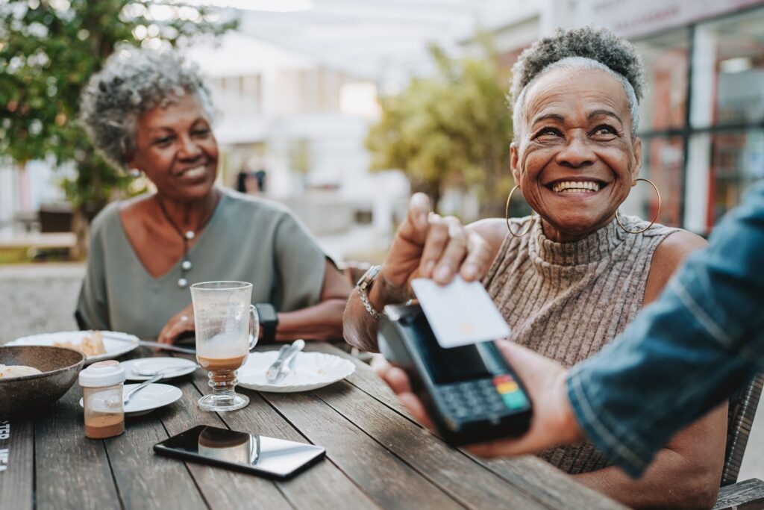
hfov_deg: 54.4
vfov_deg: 37.9
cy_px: 255
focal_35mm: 35
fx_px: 743
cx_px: 382
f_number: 2
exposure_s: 1/320
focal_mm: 35
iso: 320
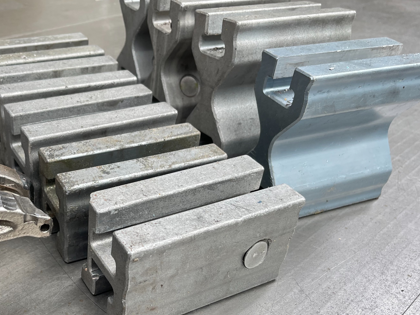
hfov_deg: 45.9
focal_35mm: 40
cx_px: 130
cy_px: 217
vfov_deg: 35.5
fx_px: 485
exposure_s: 1/121
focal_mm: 5.1
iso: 100
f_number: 1.6
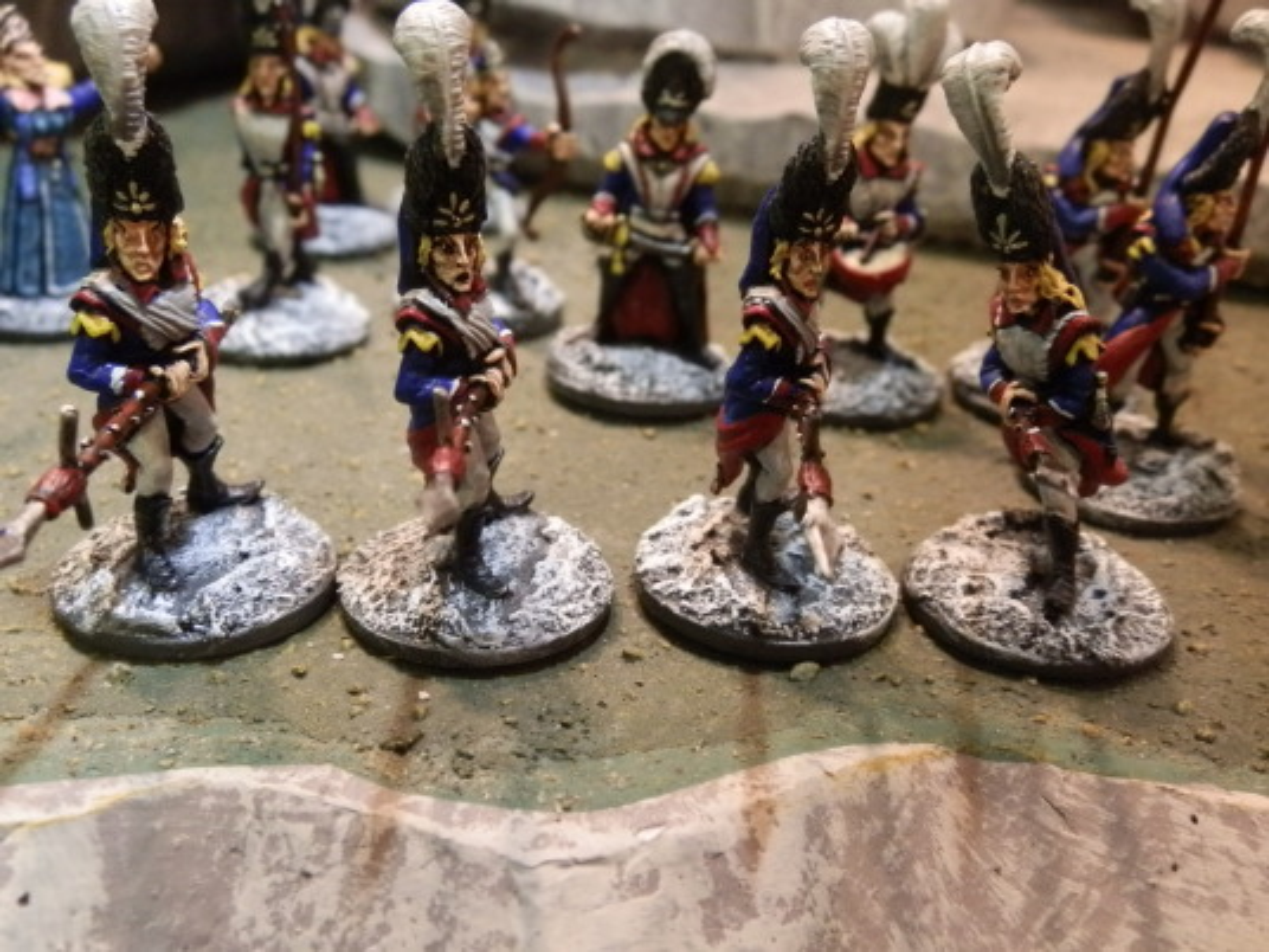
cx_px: 634
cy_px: 476
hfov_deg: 55.4
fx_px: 1210
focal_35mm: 33
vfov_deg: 42.9
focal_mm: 5.96
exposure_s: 1/40
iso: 400
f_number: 3.2
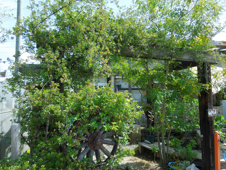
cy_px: 85
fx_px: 163
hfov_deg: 69.4
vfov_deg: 54.9
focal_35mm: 25
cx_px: 113
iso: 100
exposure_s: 1/400
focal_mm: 4.5
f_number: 3.3
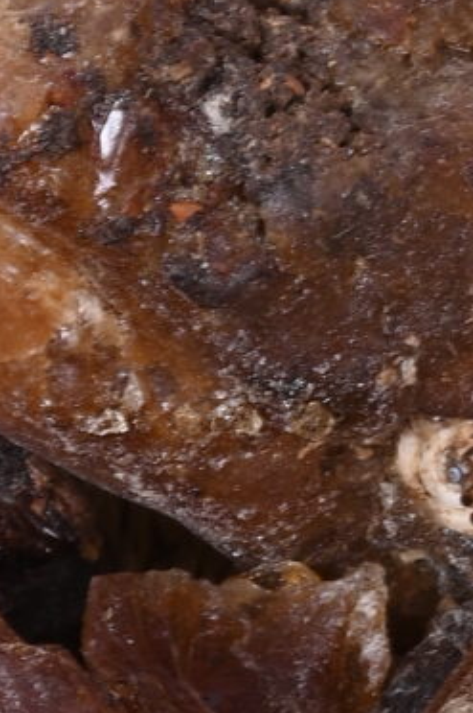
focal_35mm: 723
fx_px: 14288
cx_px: 206
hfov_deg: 1.9
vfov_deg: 2.9
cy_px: 330
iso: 200
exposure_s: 1/125
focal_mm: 105
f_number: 16
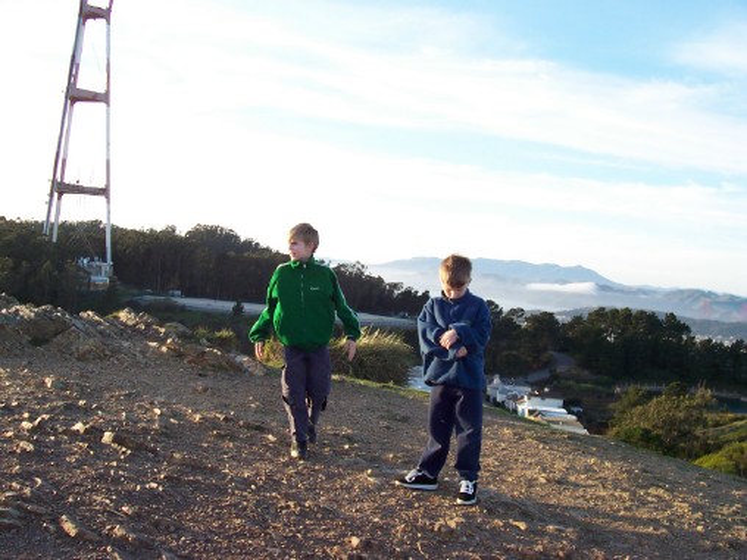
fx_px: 798
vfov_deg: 38.7
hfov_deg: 50.1
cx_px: 374
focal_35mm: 37
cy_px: 280
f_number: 2.8
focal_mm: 5.6
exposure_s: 1/350
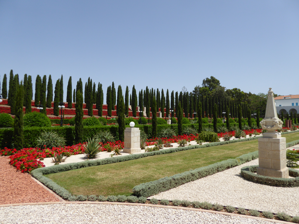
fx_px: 207
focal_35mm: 24
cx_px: 150
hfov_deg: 71.6
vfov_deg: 56.8
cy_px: 112
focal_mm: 4.3
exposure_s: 1/1600
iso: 100
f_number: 3.3
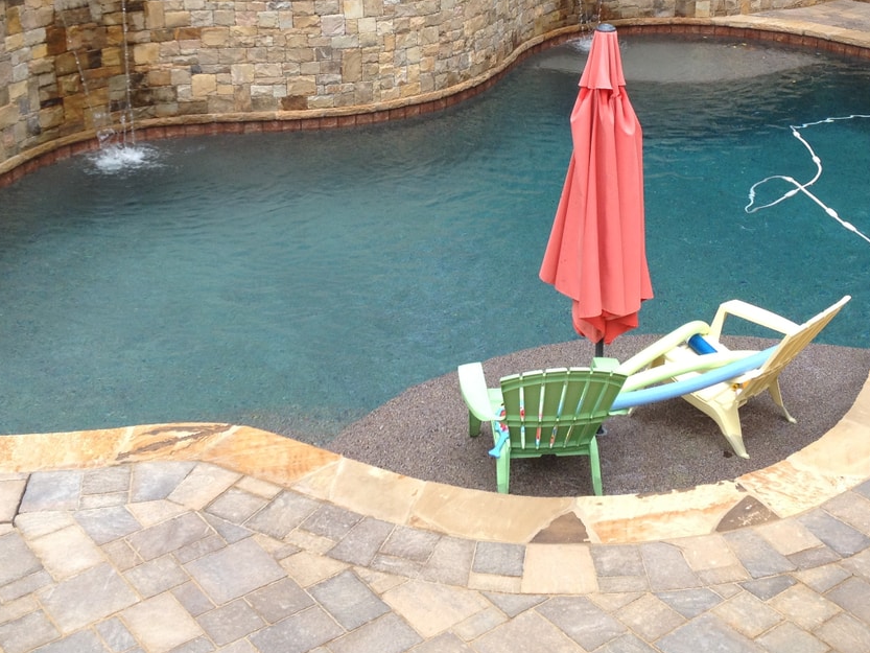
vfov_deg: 25.7
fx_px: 1408
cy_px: 145
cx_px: 462
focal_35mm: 56
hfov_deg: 34.3
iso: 64
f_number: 2.4
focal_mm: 4.28
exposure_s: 1/767
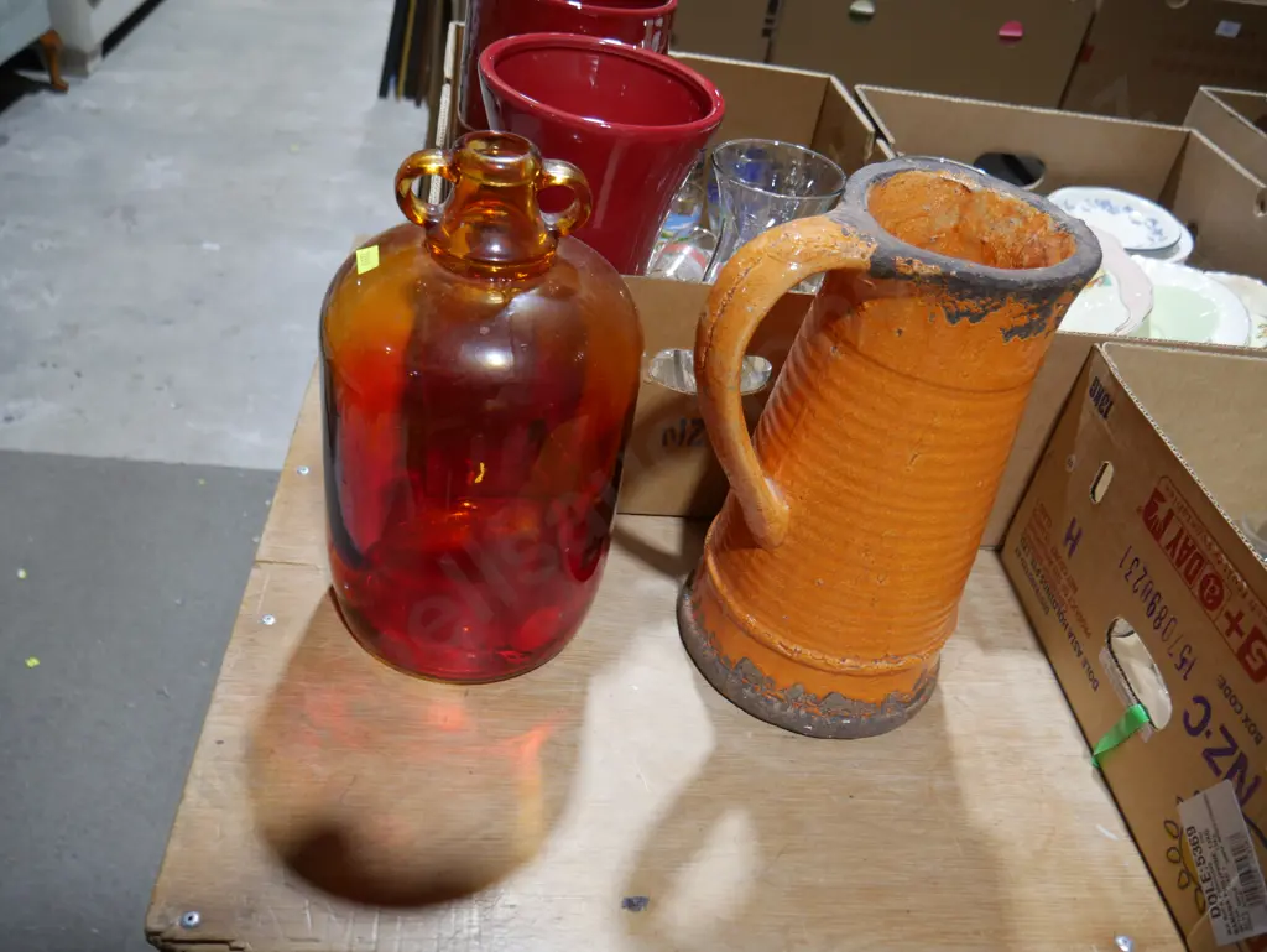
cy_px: 476
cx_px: 634
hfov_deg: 63.4
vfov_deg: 49.8
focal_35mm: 28
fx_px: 1025
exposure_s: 1/60
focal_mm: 14
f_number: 3.5
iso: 250
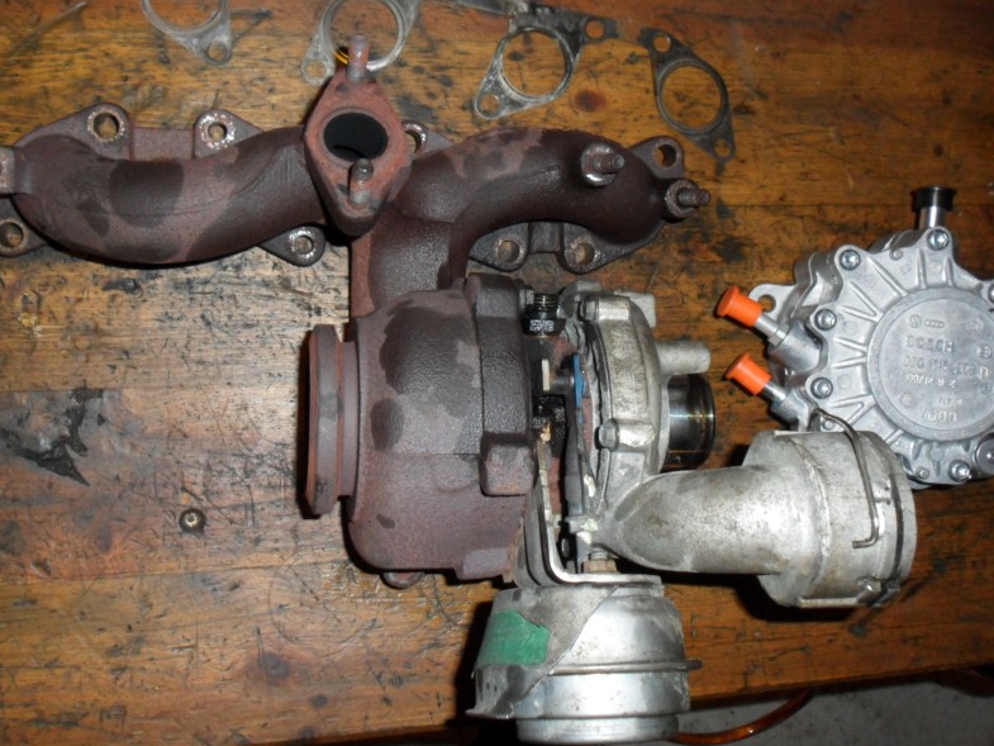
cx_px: 476
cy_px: 295
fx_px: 948
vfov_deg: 42.7
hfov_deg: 55.3
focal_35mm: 33
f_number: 8.9
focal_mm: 4.9
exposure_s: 1/45
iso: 200
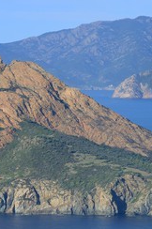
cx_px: 93
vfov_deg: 7.0
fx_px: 1861
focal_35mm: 293
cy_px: 116
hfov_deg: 4.7
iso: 400
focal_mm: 170
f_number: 11
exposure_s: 1/1000
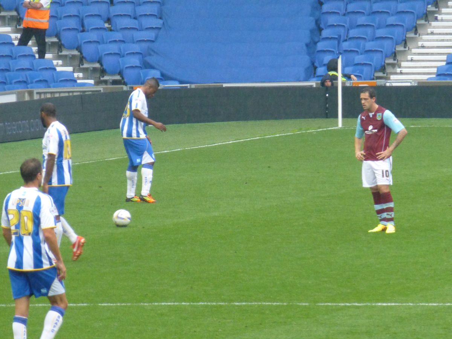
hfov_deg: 3.3
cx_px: 226
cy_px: 170
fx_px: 7835
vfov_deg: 2.5
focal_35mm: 600
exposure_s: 1/200
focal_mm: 86
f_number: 6.4
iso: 800
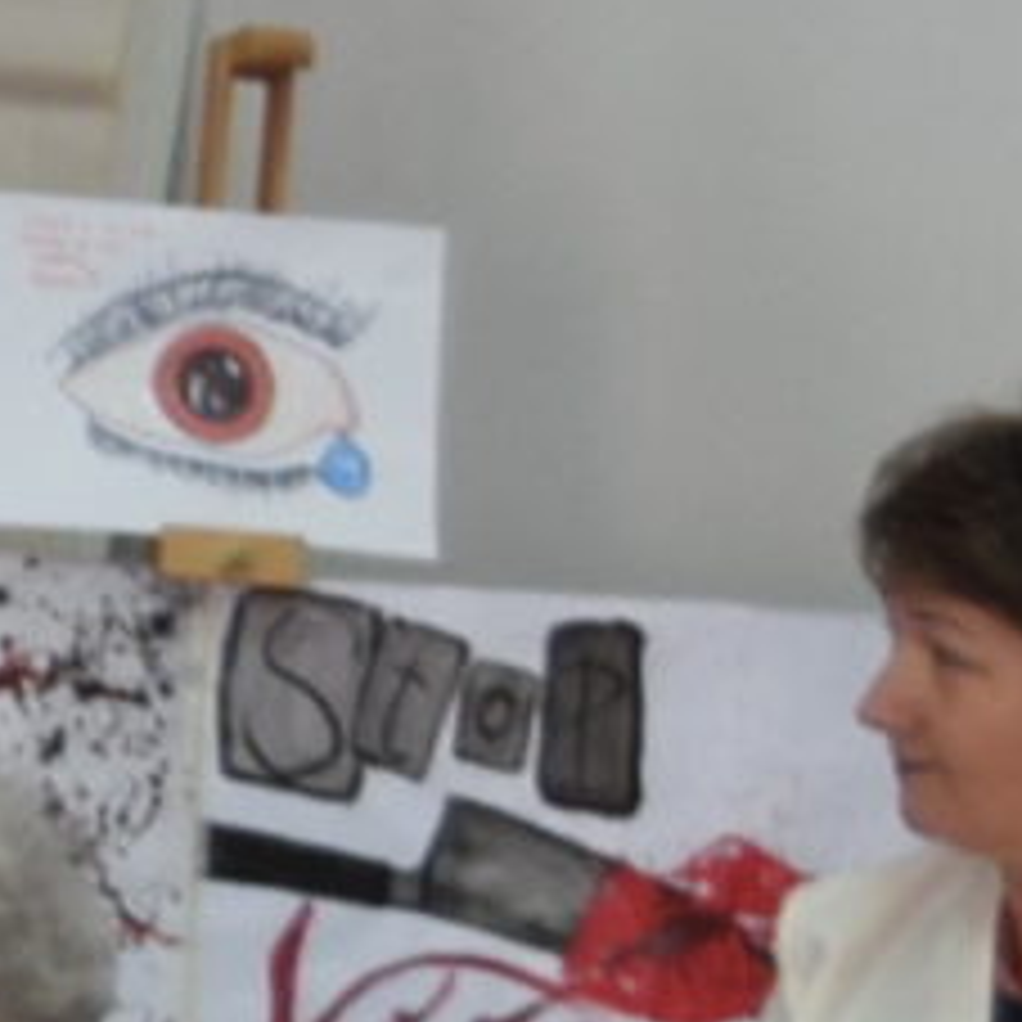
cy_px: 844
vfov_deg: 4.1
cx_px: -2030
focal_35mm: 432
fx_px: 14430
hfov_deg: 3.9
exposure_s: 1/60
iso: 560
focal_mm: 30
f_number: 4.2
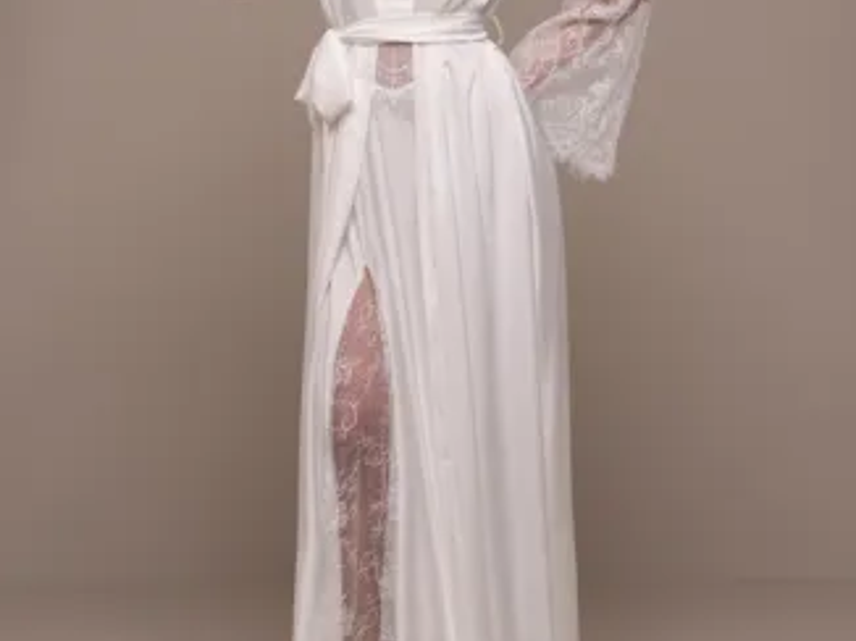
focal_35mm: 107
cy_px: 222
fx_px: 2644
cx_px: 449
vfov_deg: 13.8
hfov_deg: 18.4
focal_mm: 69
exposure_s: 1/125
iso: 100
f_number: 5.6
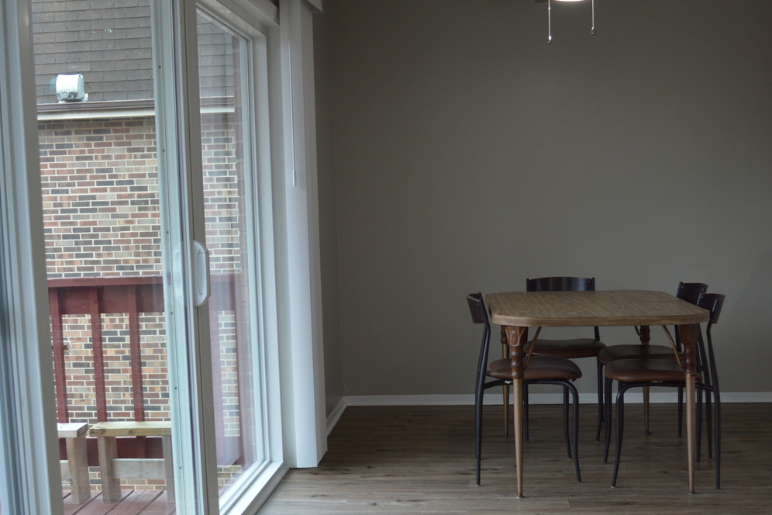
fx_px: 943
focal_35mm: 44
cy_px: 333
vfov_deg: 30.3
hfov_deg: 44.4
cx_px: 436
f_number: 3.5
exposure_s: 1/125
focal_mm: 18
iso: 320
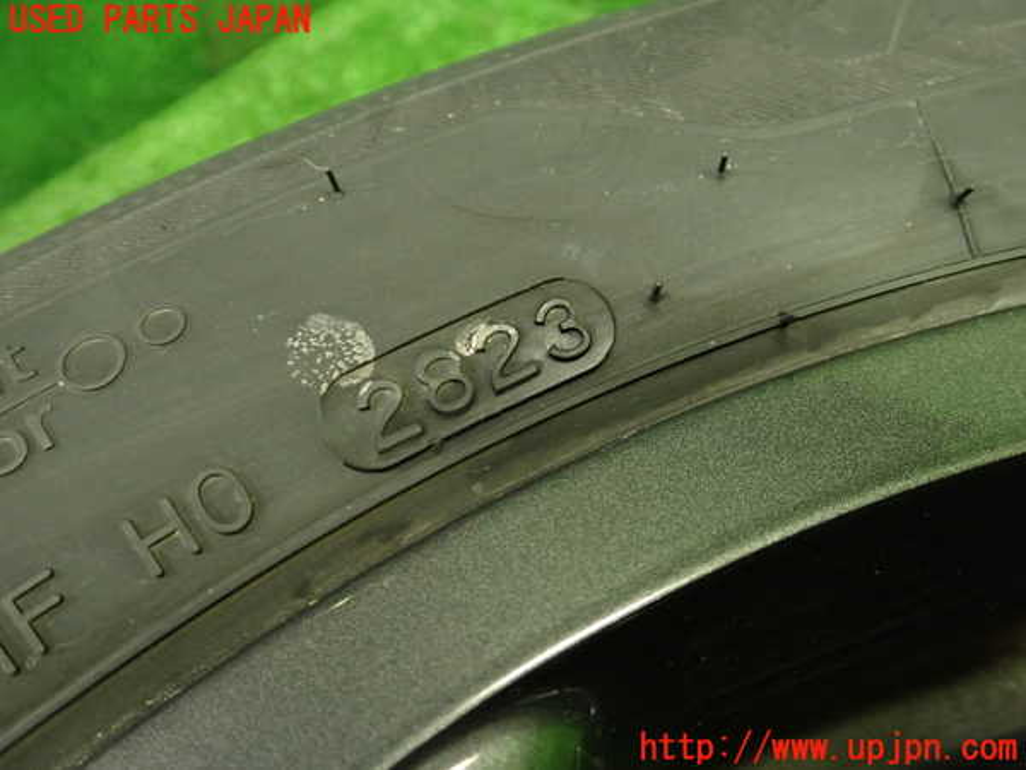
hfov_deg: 60.0
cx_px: 513
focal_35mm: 30
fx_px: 889
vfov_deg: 46.8
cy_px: 385
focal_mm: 5.4
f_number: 2.3
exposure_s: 1/30
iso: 400
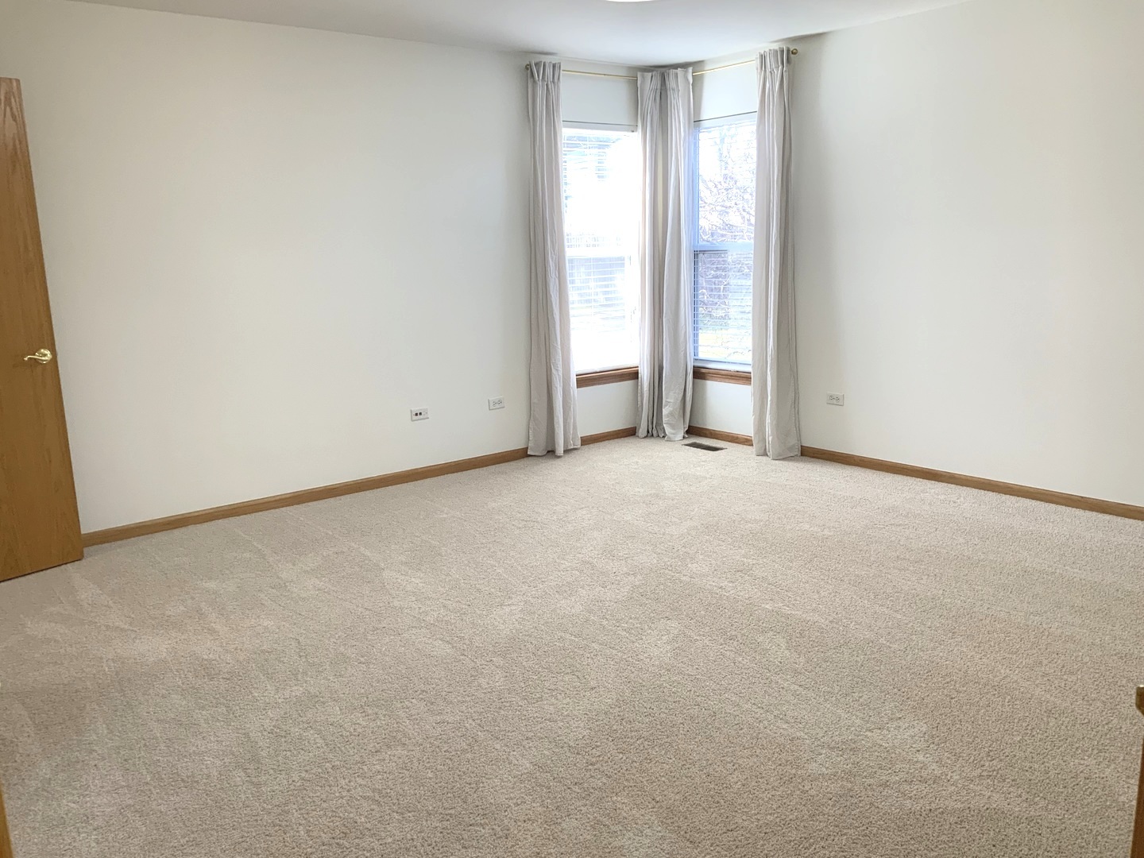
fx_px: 958
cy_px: 429
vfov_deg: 48.2
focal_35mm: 29
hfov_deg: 61.7
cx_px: 572
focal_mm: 3
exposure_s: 1/120
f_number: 1.8
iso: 64
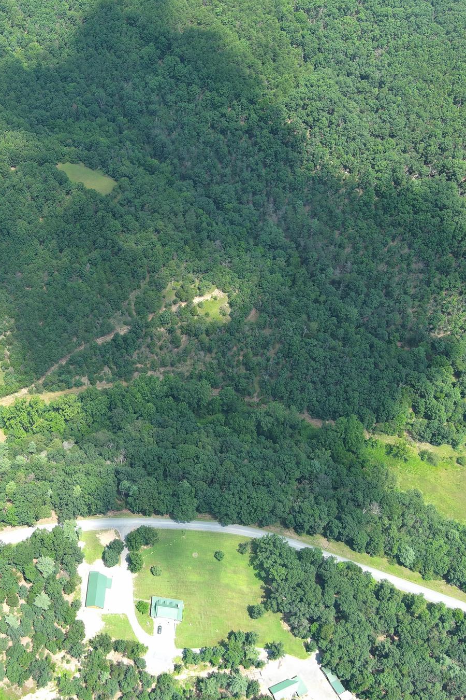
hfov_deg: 29.6
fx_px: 854
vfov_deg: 44.5
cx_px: 70
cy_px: 353
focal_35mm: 44
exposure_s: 1/427
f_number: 2.8
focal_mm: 10.57
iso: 100
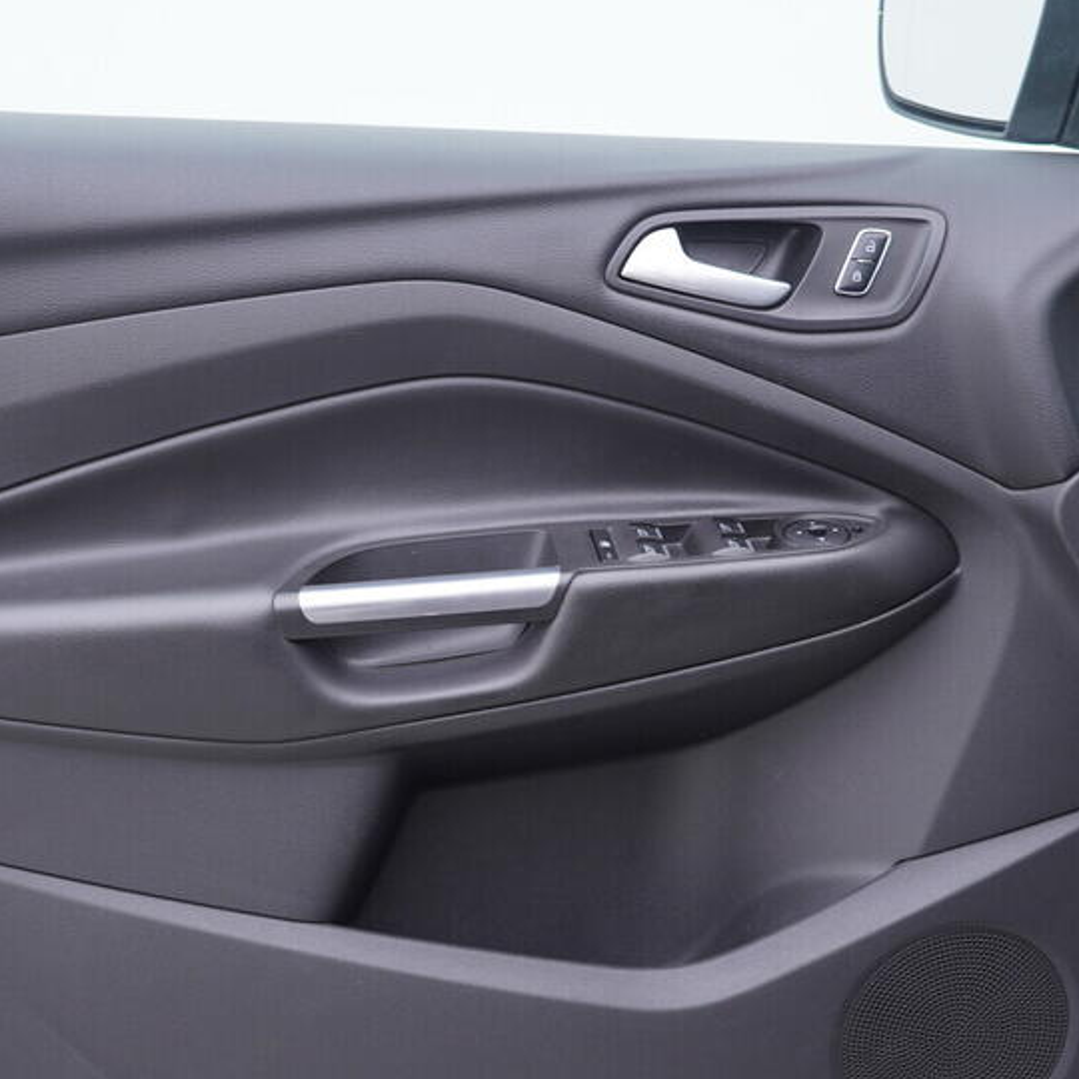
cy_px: 658
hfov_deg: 29.4
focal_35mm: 58
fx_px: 2045
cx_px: 412
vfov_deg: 29.5
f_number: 3.2
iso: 125
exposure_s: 1/40
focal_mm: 24
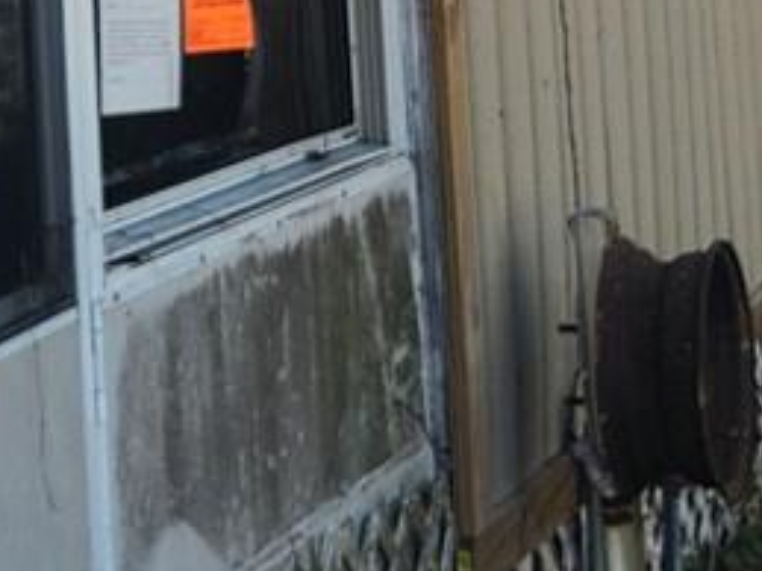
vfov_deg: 10.1
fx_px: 3124
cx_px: -603
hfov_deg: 12.7
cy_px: -321
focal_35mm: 142
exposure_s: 1/358
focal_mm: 5.54
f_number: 1.8
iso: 25
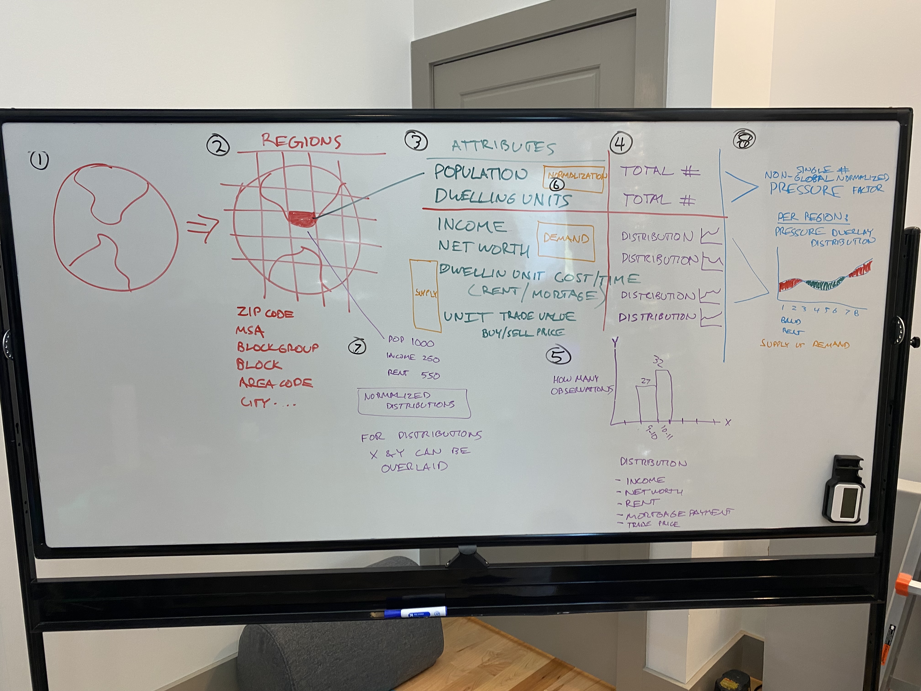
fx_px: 692
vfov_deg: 53.1
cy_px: 346
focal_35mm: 26
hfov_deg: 67.3
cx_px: 460
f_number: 1.8
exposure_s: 1/60
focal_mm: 4.25
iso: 80
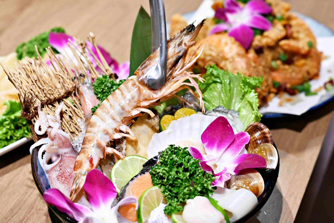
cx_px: 167
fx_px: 696
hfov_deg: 27.0
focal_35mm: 75
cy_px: 112
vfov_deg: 18.2
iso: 1600
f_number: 3.2
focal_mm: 50
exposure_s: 1/200
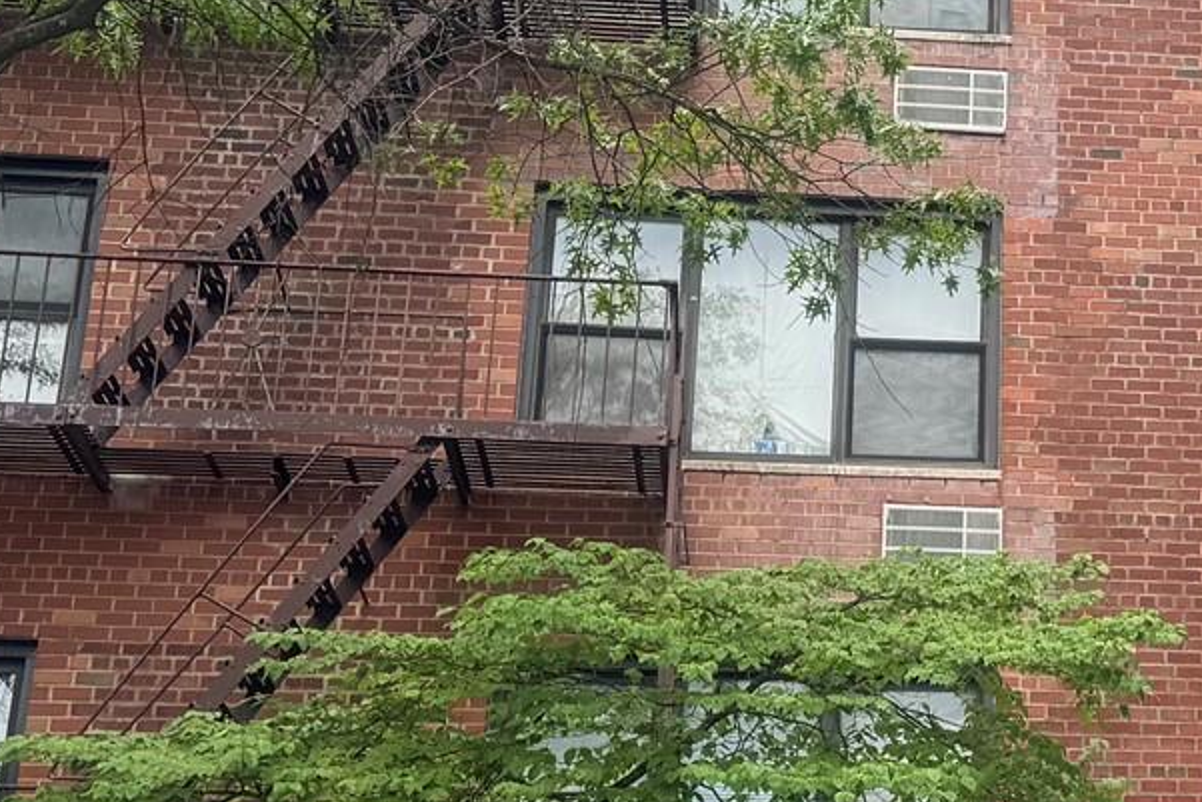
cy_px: 346
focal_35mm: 85
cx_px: 1156
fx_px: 2839
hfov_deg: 23.1
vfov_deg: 16.1
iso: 80
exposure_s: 1/812
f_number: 1.78
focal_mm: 6.76
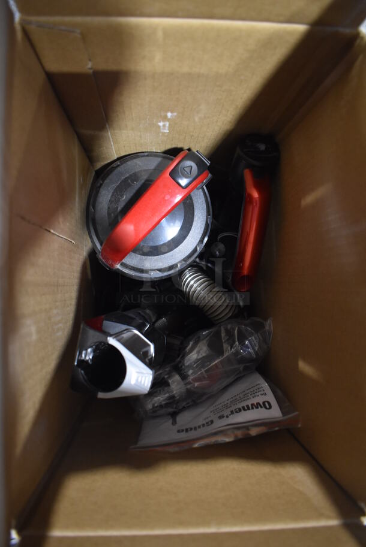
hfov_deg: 48.0
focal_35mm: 27
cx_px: 183
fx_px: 411
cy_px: 274
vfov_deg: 67.3
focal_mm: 18
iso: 1800
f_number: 3.5
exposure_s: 1/30
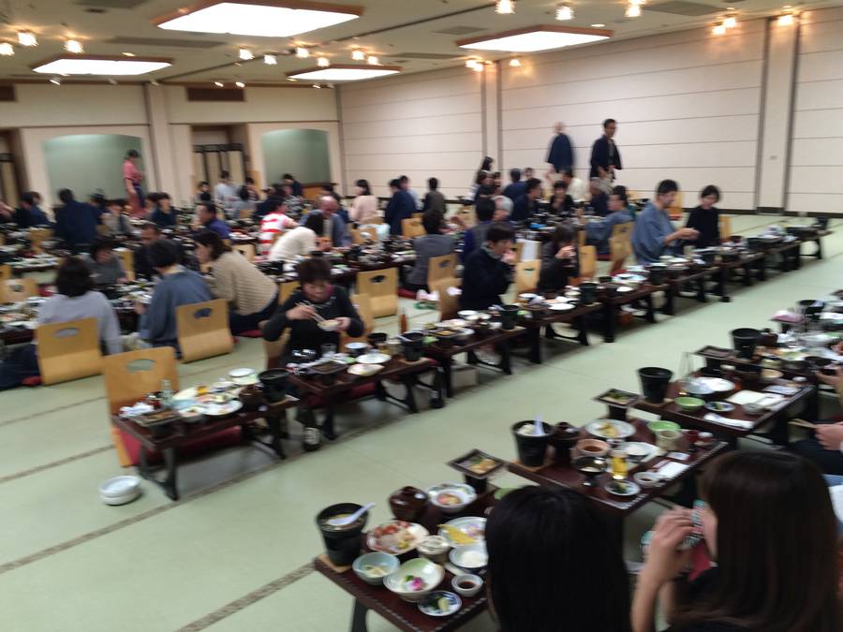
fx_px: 706
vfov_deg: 48.2
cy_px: 316
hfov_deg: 61.7
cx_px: 422
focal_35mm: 29
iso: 80
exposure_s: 1/33
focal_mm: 4.15
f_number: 2.2
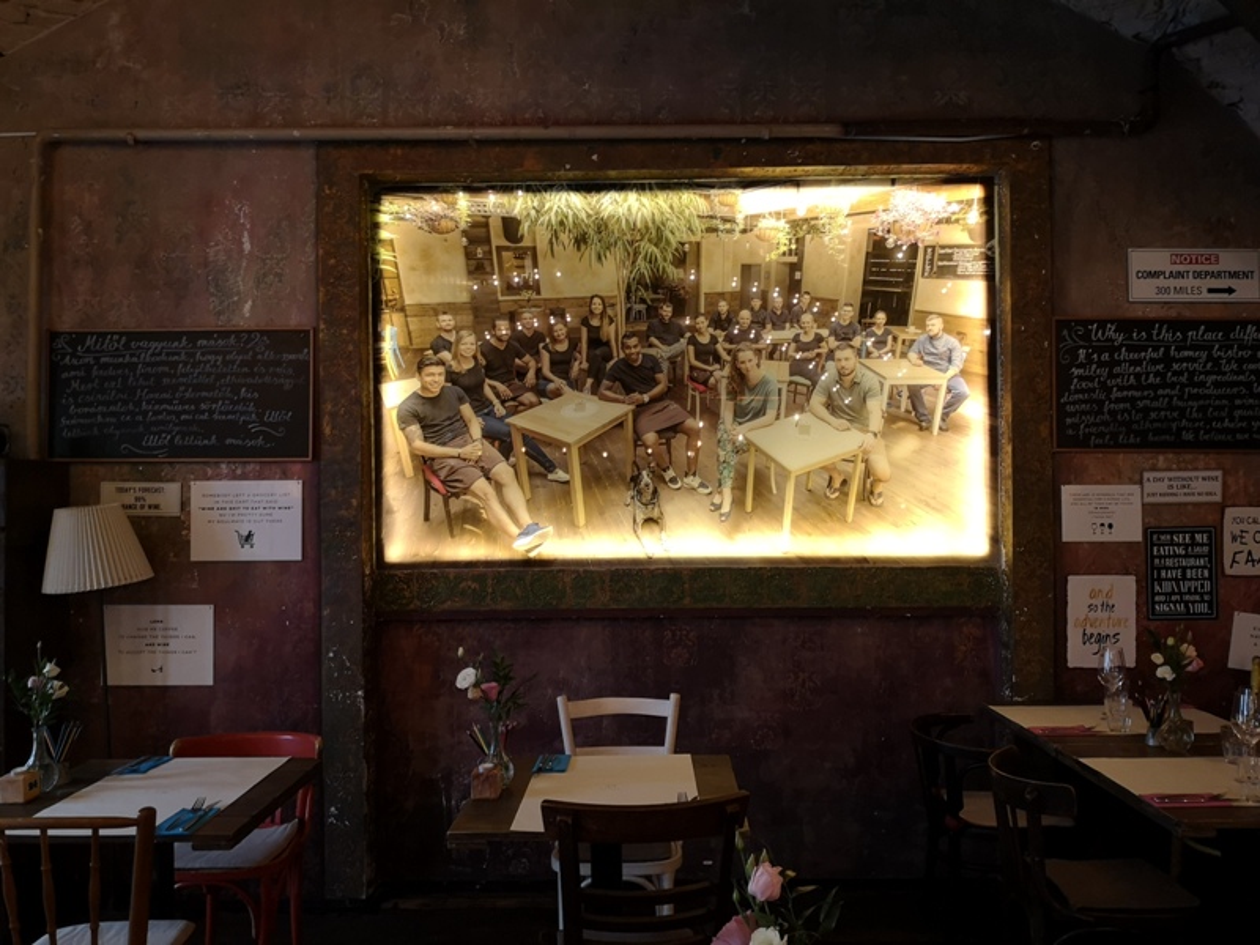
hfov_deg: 65.3
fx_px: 983
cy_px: 472
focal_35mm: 27
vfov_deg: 51.4
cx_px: 630
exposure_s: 1/50
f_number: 1.8
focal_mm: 3.95
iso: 500
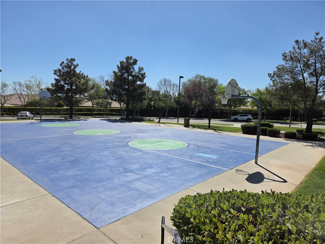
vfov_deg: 58.9
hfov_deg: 73.9
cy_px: 122
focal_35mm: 23
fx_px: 216
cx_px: 162
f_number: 1.8
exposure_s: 1/6743
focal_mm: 5.4
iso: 80
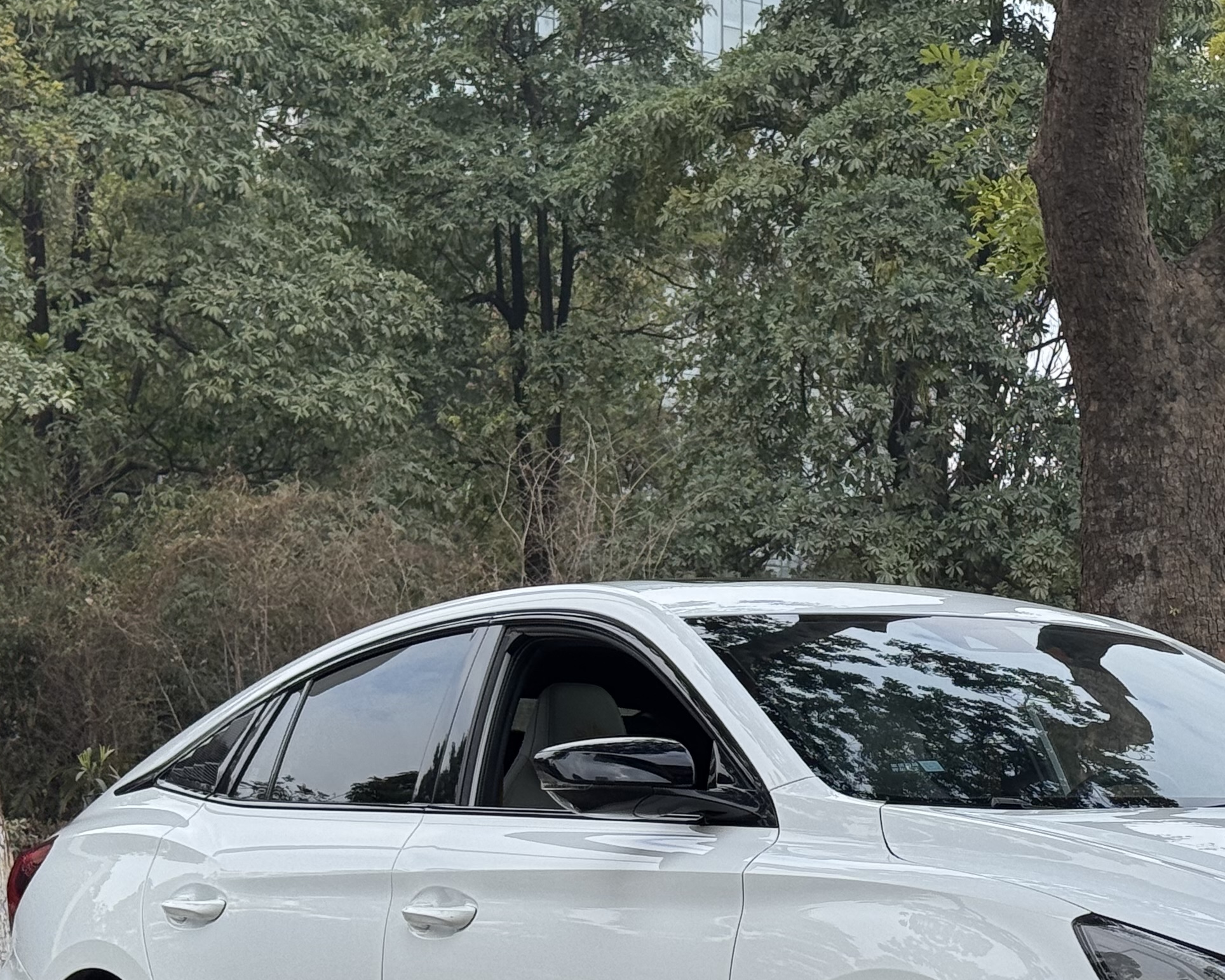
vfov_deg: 15.7
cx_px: 981
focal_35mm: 98
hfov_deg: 19.4
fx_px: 3553
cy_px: 611
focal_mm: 6.76
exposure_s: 1/1597
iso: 64
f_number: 1.78
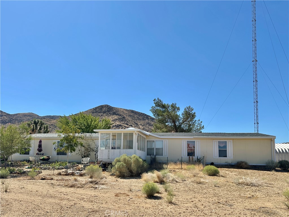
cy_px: 108
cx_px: 144
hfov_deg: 71.6
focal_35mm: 24
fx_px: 200
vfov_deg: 56.8
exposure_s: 1/4184
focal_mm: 6.86
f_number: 1.78
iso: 80
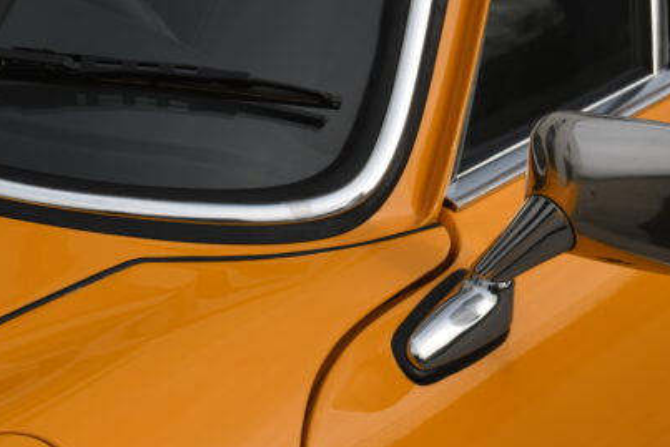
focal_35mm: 143
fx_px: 2662
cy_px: 317
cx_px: 248
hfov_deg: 14.3
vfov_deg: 9.6
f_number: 9
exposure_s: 1/200
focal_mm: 50
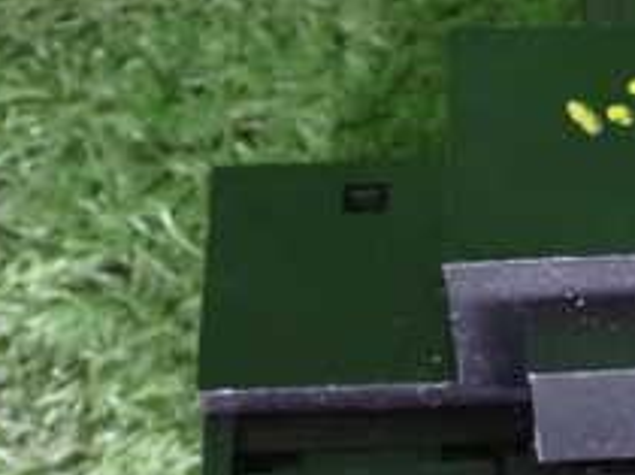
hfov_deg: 13.4
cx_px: 768
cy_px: 315
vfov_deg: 10.3
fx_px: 2620
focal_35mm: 143
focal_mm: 9.01
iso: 1250
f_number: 3.2
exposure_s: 1/25
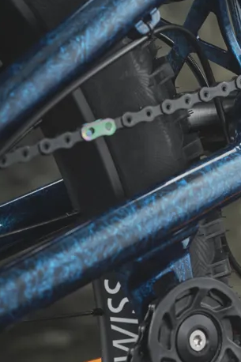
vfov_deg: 11.9
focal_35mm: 172
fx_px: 1728
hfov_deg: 7.9
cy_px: 140
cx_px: 308
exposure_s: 1/125
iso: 200
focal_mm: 90
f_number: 8
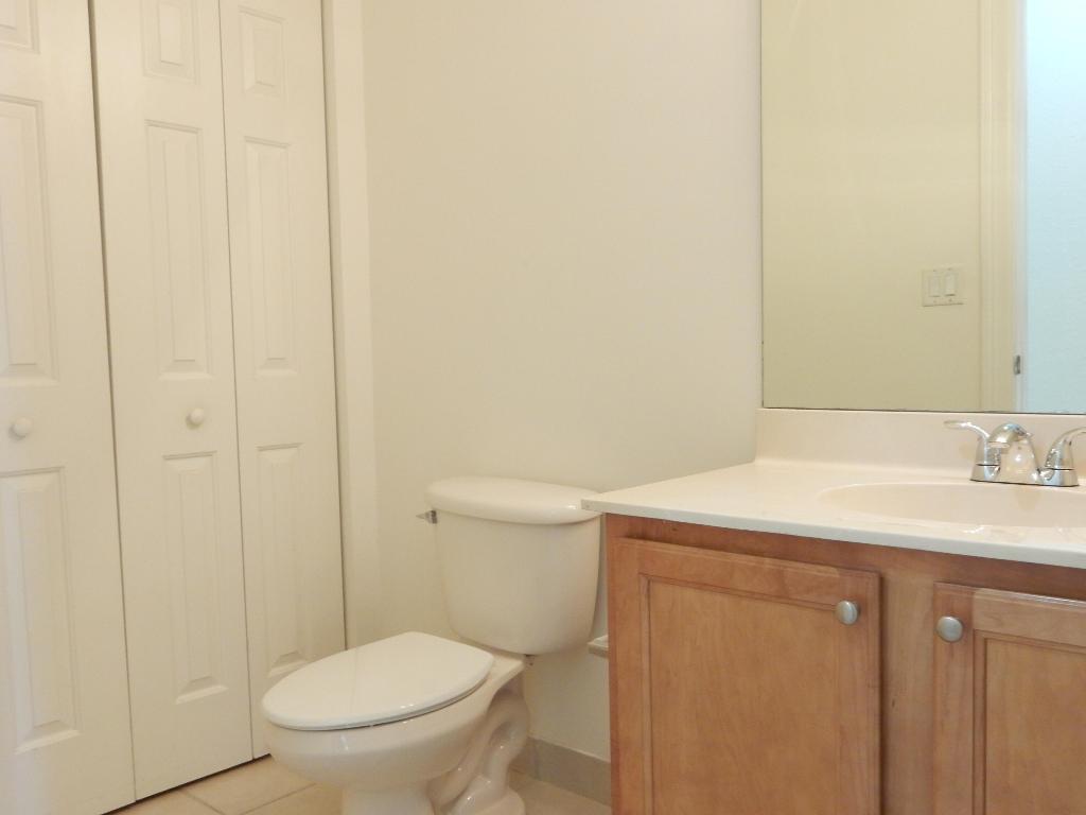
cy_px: 408
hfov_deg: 60.0
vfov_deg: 46.8
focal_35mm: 30
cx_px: 543
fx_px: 941
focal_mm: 5.4
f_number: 4.5
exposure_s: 1/13
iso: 400
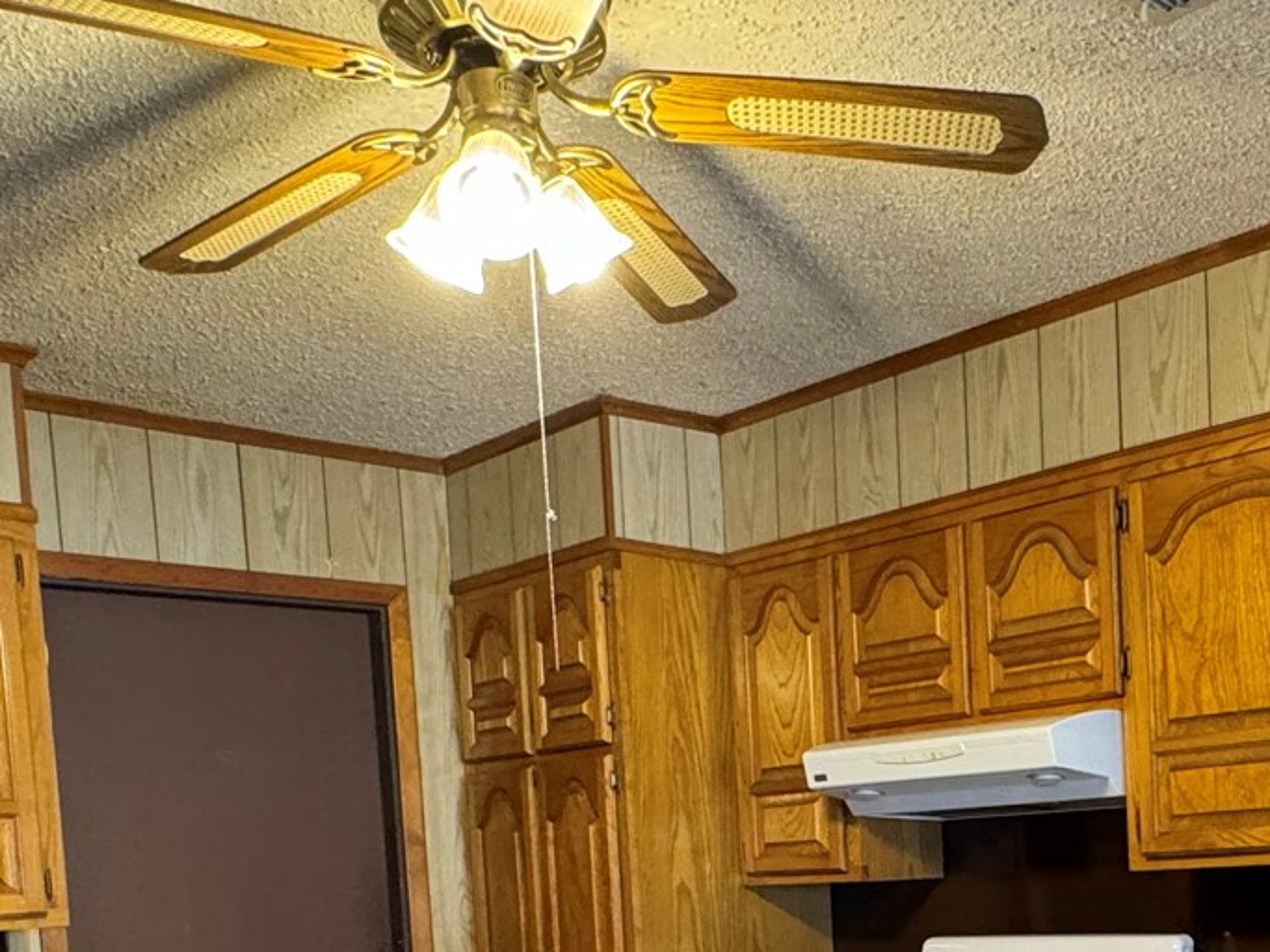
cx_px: 950
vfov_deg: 31.7
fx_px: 1541
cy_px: 954
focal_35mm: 42
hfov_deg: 43.4
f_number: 2.2
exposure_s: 1/60
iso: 500
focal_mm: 2.22
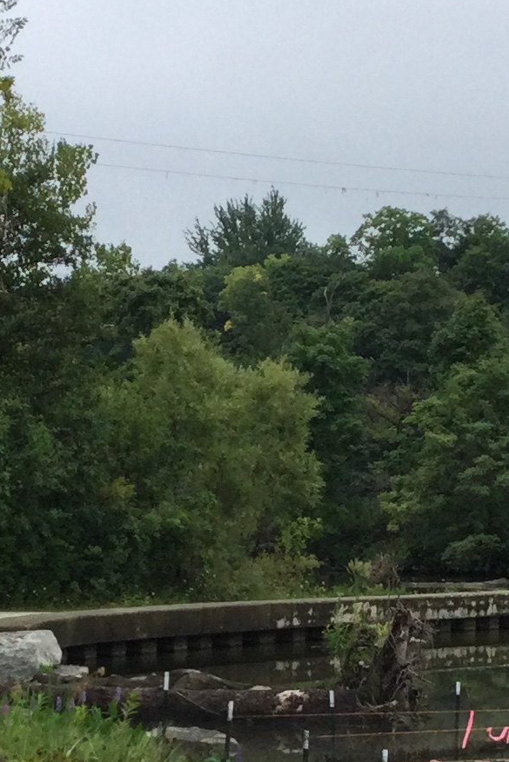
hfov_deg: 11.4
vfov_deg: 16.8
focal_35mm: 120
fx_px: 2544
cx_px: 103
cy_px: 676
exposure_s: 1/831
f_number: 2.4
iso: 25
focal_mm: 3.3
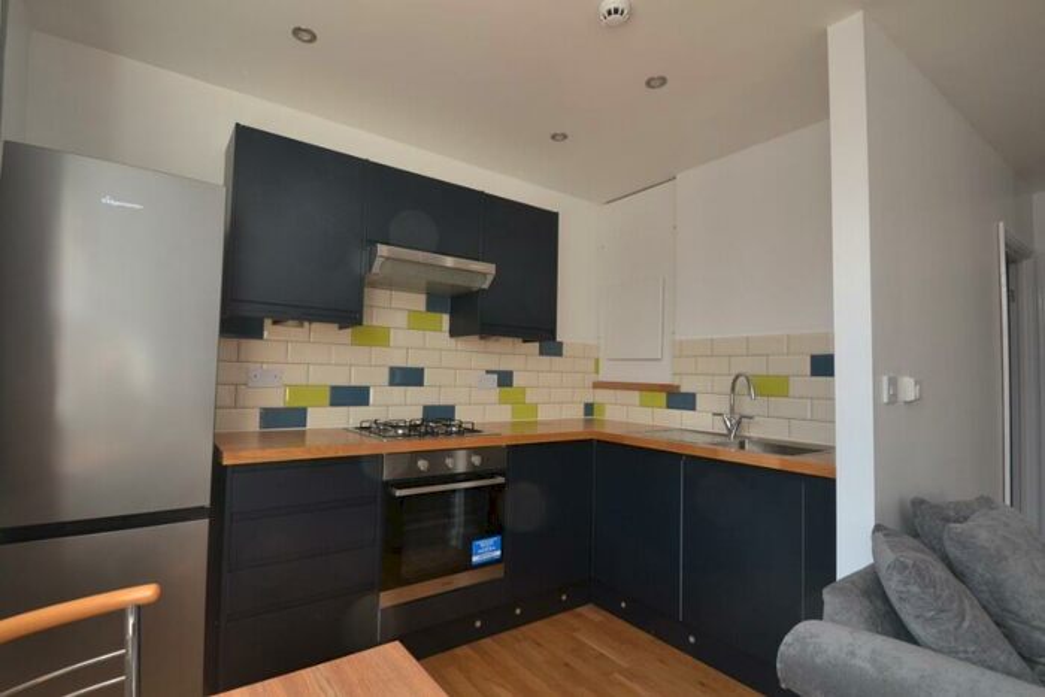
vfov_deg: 72.1
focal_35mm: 16
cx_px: 522
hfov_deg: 95.0
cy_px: 348
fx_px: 479
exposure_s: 1/125
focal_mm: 11
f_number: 5.6
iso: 400
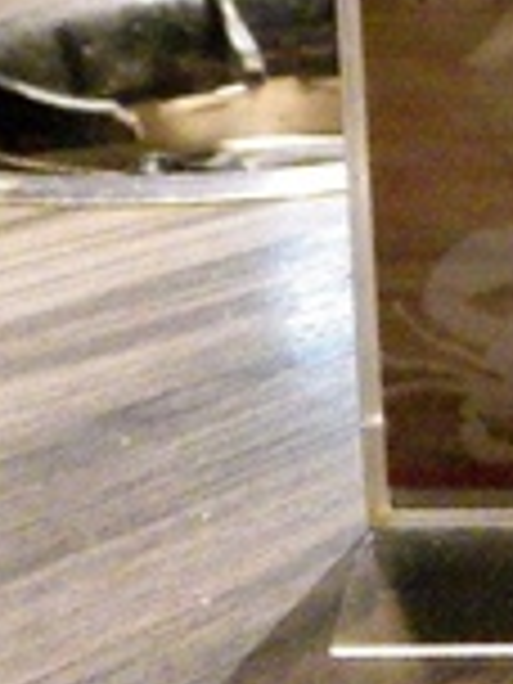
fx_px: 1284
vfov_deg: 28.1
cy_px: 9
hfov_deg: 20.1
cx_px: 720
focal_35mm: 65
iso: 1600
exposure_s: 1/8
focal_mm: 4
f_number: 3.1
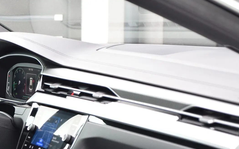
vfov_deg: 8.5
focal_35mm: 153
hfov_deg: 13.6
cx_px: 44
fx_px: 996
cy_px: 143
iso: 640
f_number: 5
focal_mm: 55
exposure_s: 1/100
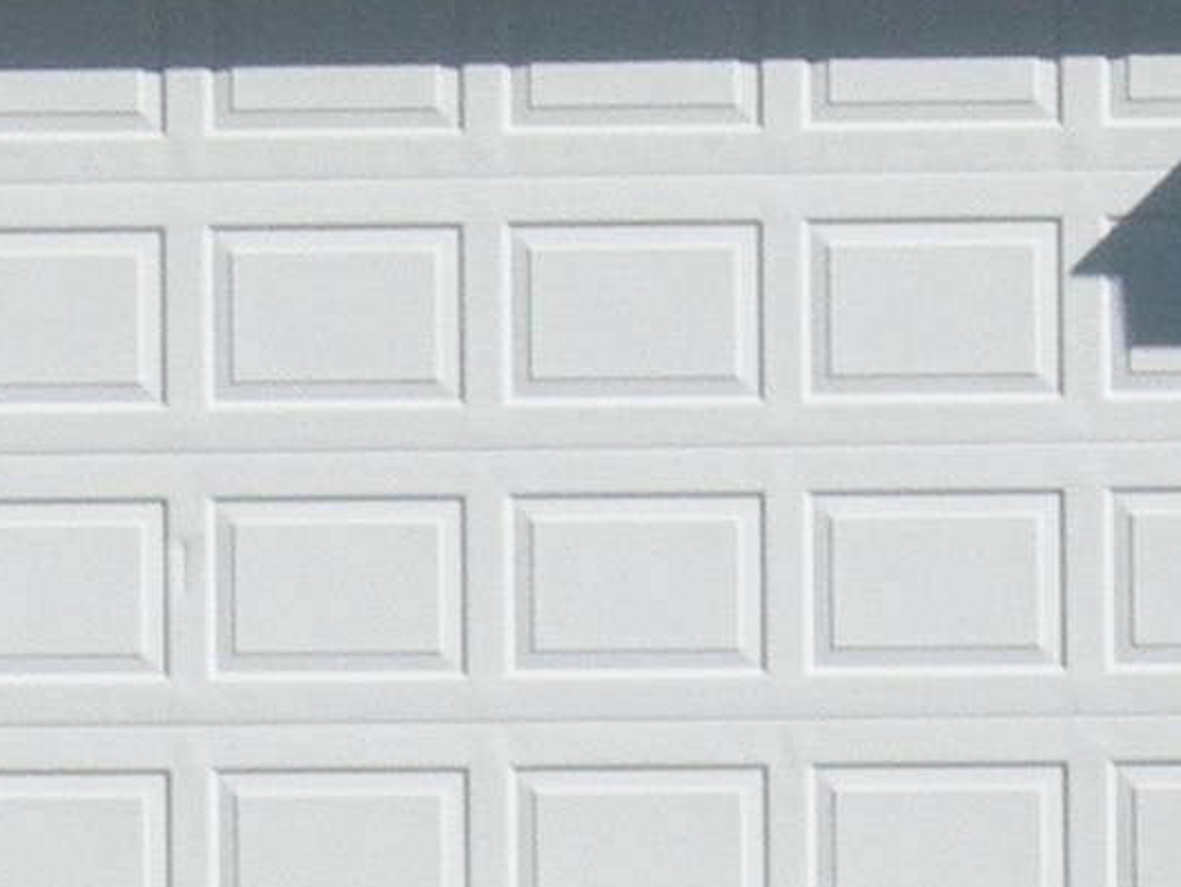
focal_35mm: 227
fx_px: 7748
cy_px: -613
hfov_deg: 8.4
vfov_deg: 6.4
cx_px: 2166
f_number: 7.1
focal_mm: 5.8
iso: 64
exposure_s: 1/268
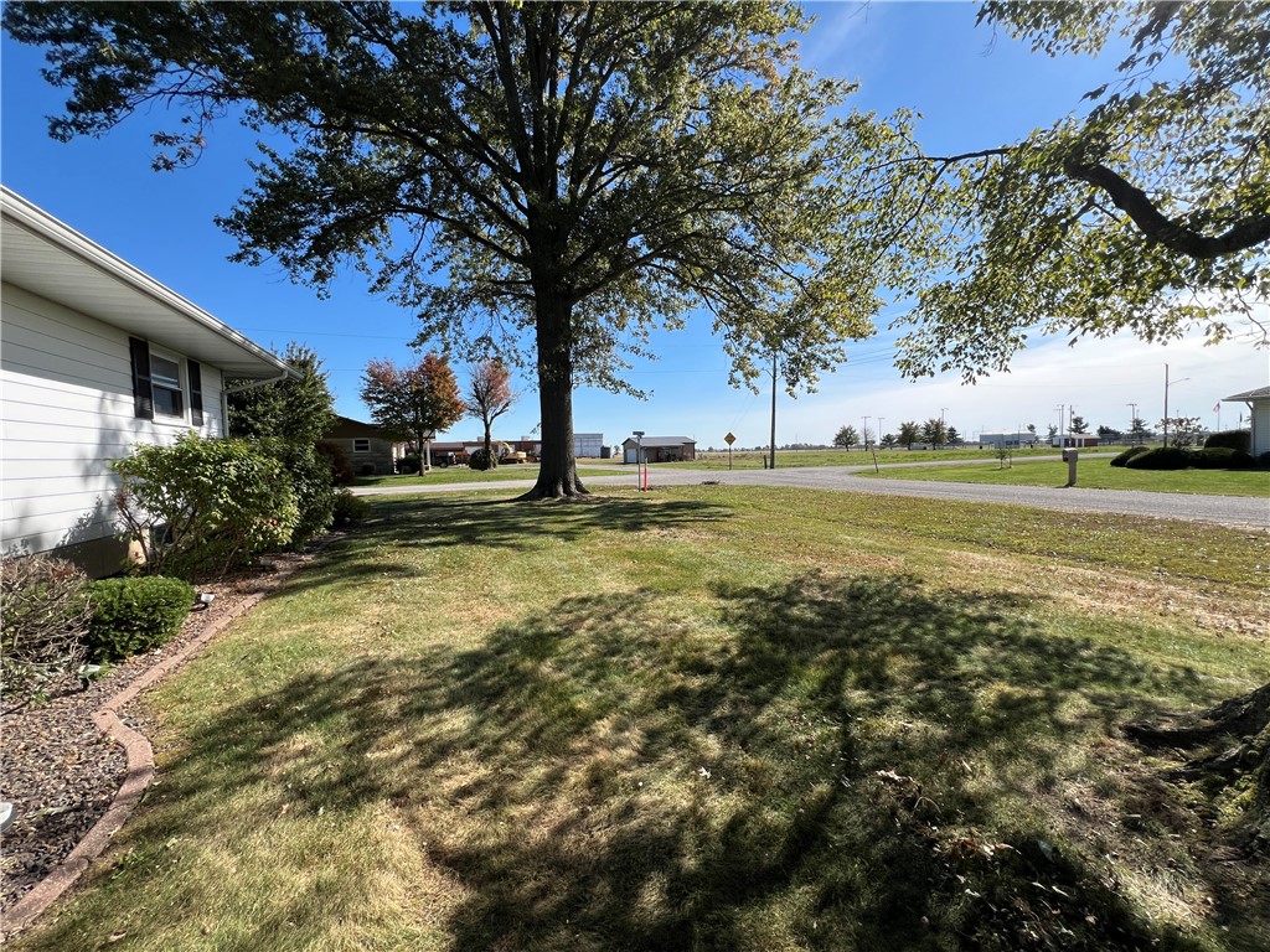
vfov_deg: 89.9
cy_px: 476
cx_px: 635
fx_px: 477
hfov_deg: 106.2
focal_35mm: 13
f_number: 1.8
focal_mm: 1.57
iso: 32
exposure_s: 1/1553
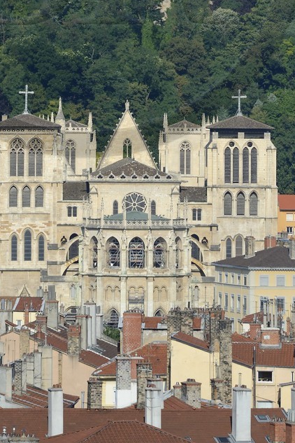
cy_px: -61
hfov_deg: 4.0
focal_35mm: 341
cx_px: 87
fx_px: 4191
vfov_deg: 6.0
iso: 100
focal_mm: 135
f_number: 11
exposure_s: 1/200
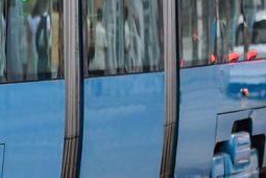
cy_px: -210
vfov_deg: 1.5
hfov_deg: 2.3
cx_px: 73
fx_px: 6723
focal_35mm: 910
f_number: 2.8
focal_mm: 145
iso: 1250
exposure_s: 1/400
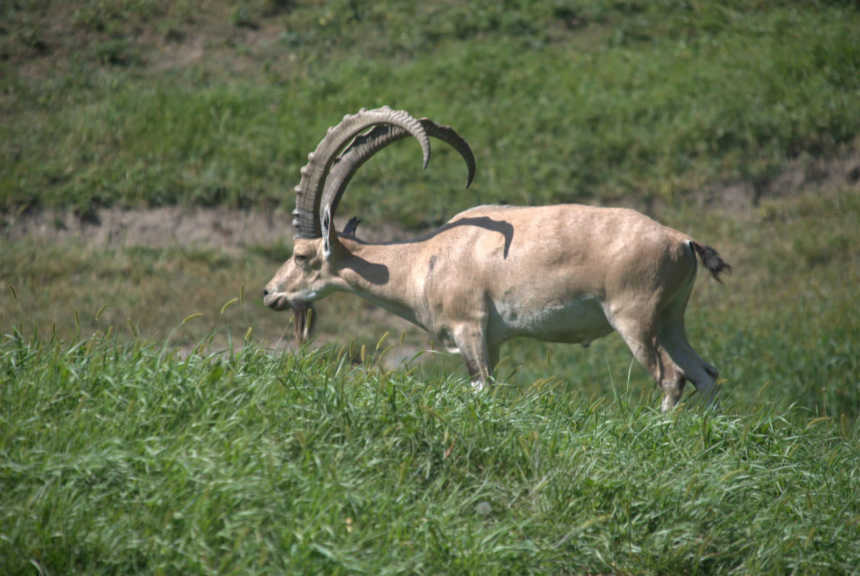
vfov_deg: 4.6
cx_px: 430
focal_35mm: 300
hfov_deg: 6.9
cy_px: 288
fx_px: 7177
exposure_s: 1/500
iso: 200
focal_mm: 200
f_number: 6.3
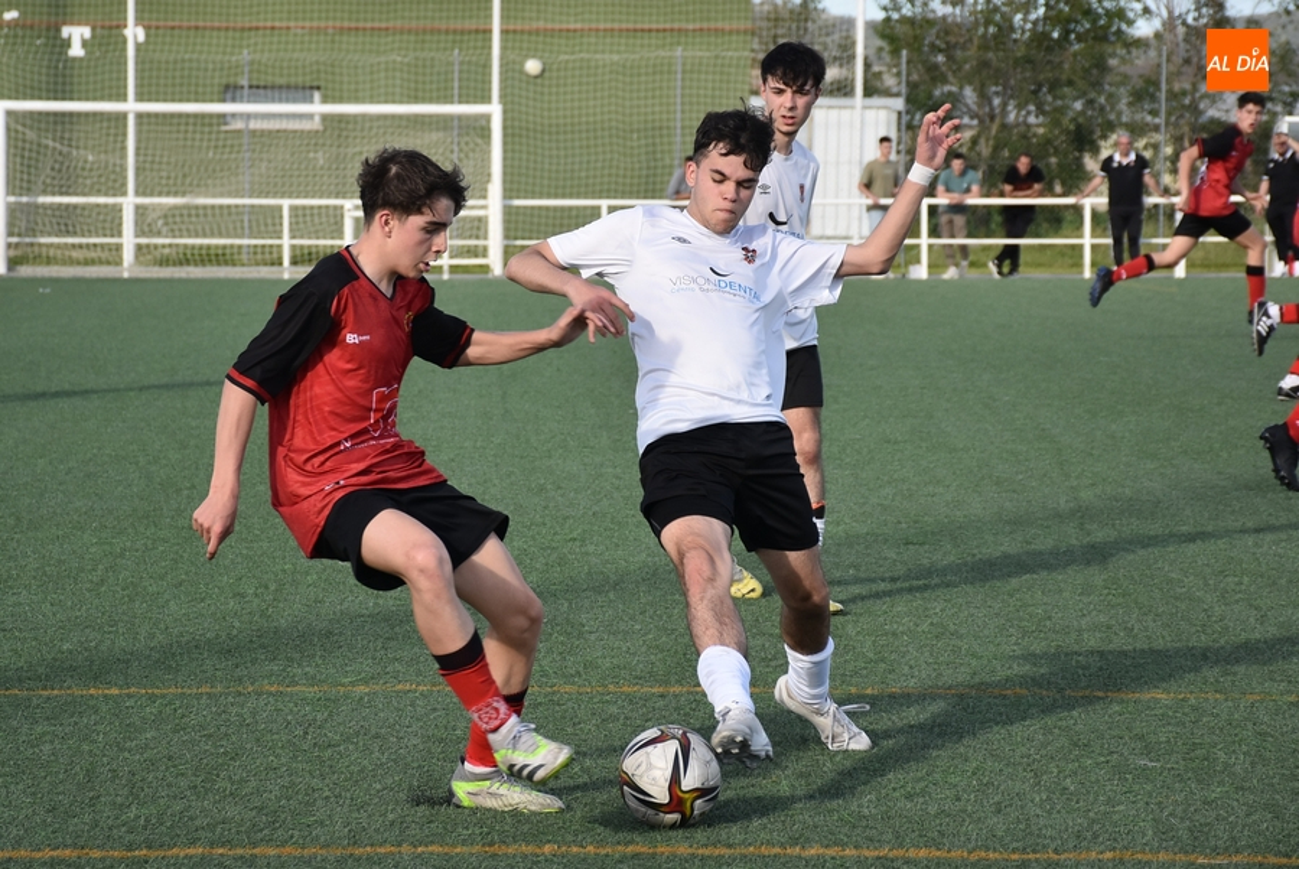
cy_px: 434
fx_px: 4605
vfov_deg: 10.8
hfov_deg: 16.1
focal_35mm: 128
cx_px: 650
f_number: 5.3
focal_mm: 85
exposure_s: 1/1000
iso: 400
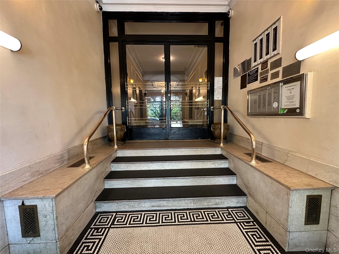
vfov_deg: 85.7
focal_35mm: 14
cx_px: 170
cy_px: 127
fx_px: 137
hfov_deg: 102.1
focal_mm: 2.22
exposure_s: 1/60
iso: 250
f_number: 2.2
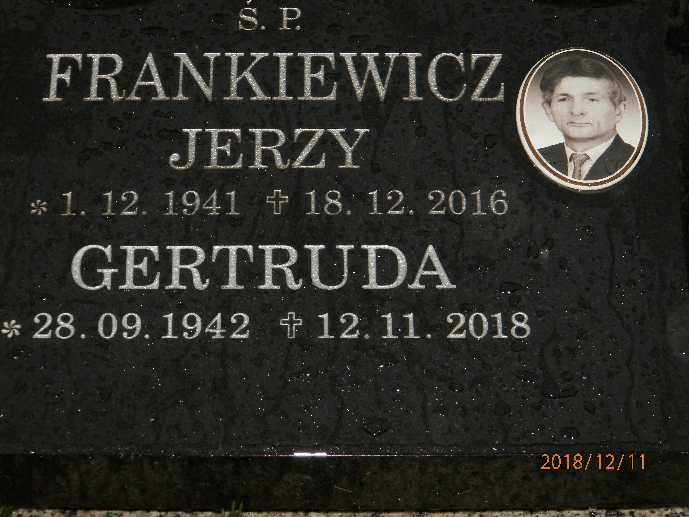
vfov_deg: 11.2
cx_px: 344
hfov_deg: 14.9
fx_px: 2627
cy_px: 258
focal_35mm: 132
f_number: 4.7
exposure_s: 1/50
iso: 160
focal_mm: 23.6
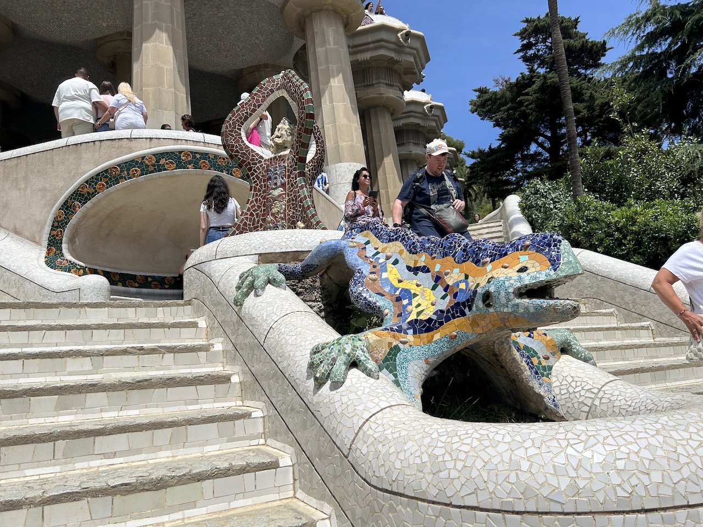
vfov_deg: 53.1
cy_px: 264
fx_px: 528
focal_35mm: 26
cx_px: 352
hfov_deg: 67.3
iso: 50
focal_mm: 5.7
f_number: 1.5
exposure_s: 1/6993
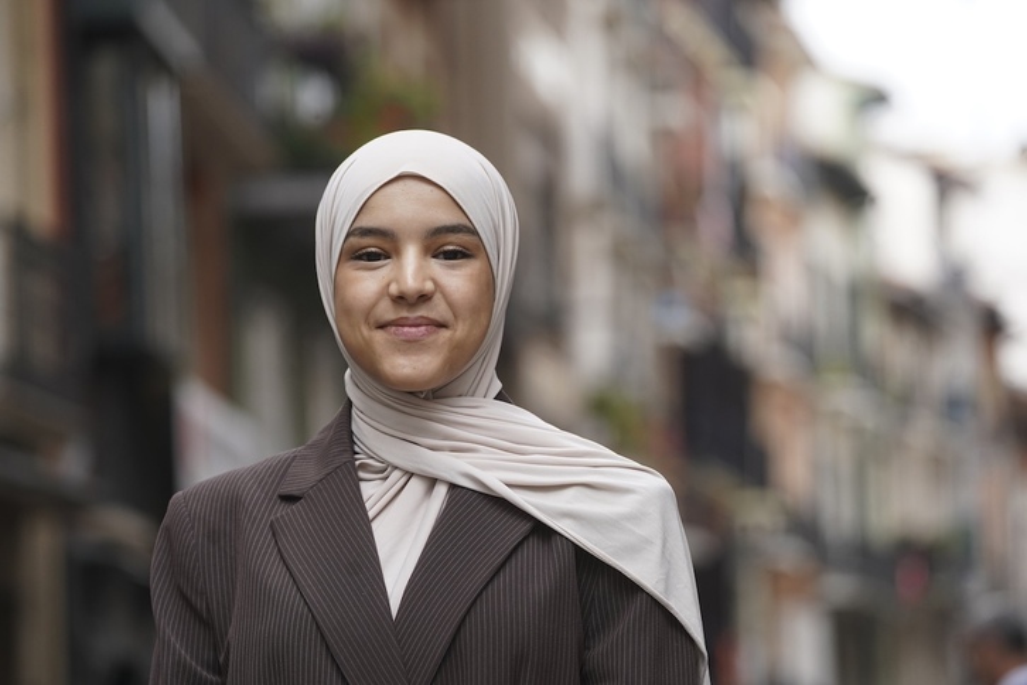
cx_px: 514
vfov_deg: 7.3
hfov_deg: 10.9
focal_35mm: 189
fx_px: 5391
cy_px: 342
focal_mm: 189
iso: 1000
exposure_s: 1/400
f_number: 5.6
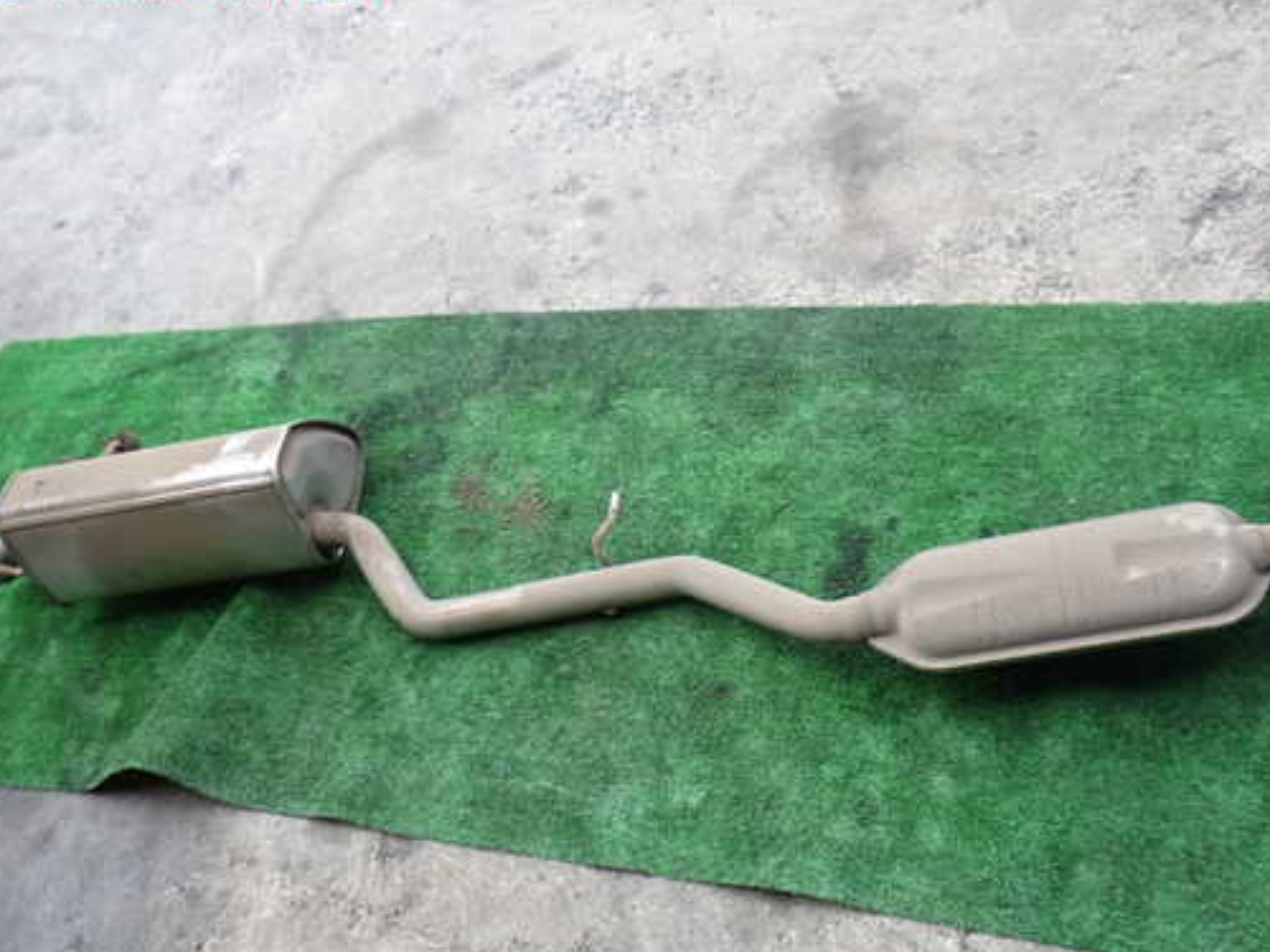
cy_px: 518
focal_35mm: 36
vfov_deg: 39.6
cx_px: 663
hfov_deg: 51.3
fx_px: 1321
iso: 250
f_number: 2.3
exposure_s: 1/50
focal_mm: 5.4
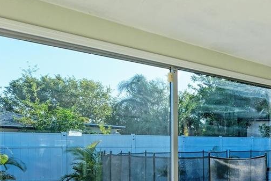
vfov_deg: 34.1
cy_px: 144
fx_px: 286
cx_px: 314
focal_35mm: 38
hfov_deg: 39.1
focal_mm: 12
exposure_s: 1/640
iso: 200
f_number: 9
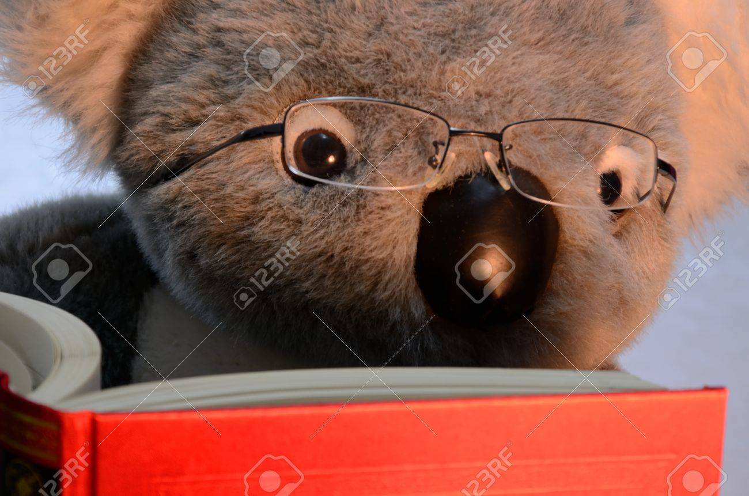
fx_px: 2055
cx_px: 374
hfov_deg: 20.7
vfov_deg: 13.8
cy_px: 248
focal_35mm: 99
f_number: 7.1
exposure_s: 1/1.6
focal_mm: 66
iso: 100
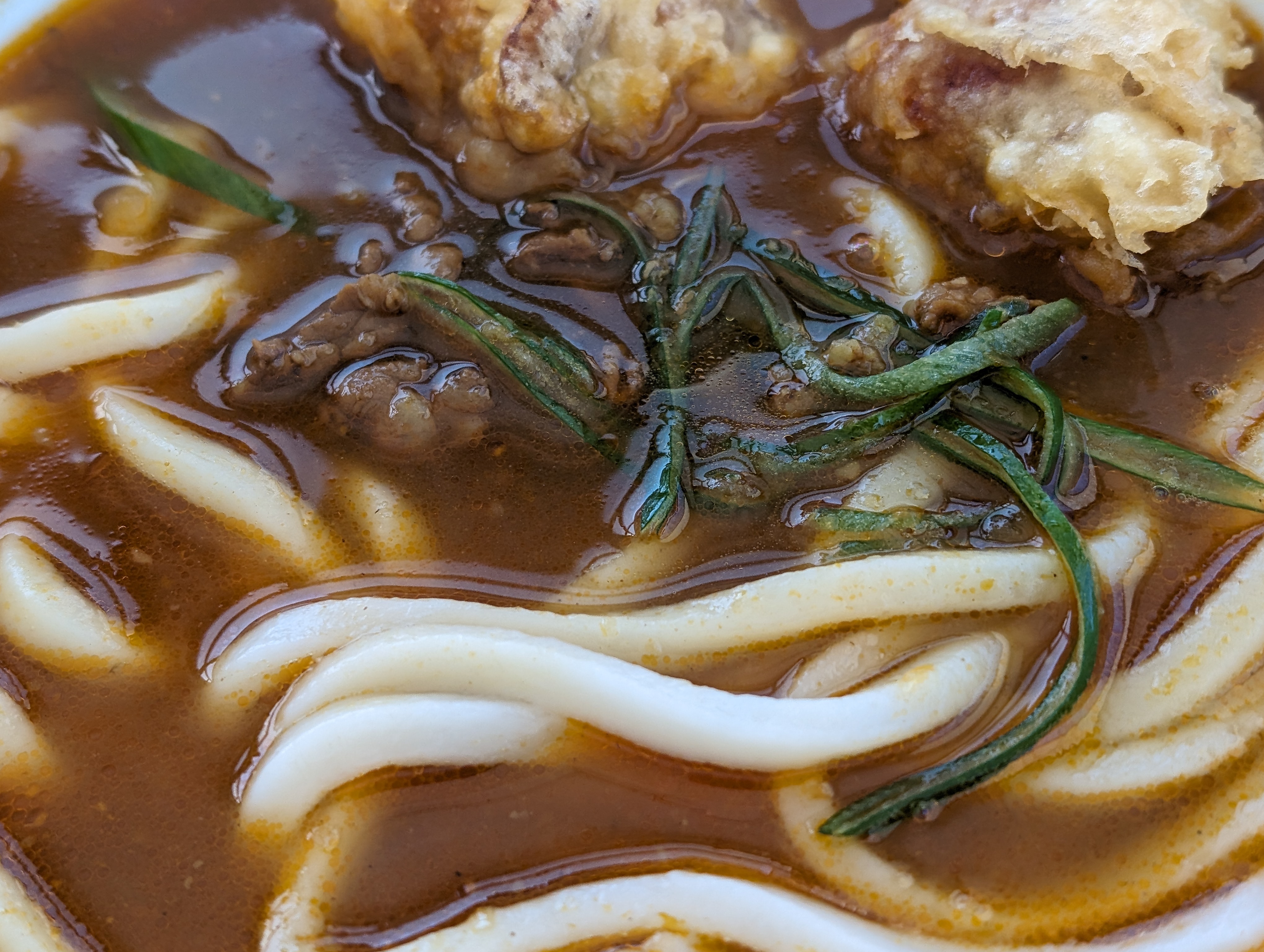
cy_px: 476
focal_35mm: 49
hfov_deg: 38.9
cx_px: 632
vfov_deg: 29.7
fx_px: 1792
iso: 35
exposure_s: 1/201
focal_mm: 6.9
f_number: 1.68
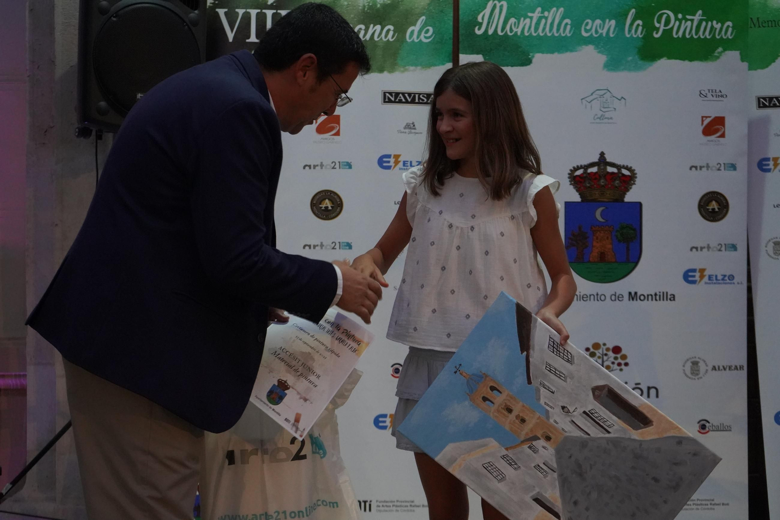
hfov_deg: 33.9
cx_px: 390
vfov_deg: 23.0
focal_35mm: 59
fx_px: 1278
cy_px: 260
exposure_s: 1/160
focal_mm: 59
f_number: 5.6
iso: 10000
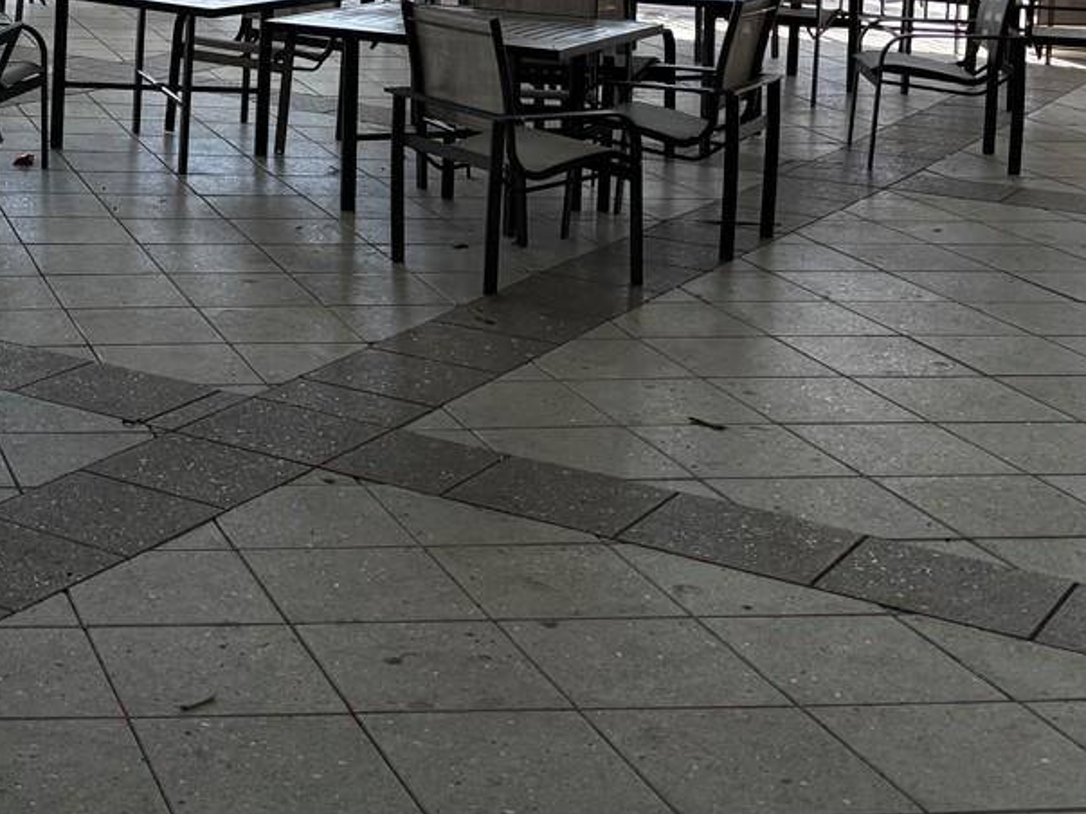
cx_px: -151
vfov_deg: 20.3
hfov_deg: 25.8
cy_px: -92
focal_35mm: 69
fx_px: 2164
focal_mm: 5.96
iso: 50
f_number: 1.6
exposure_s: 1/910
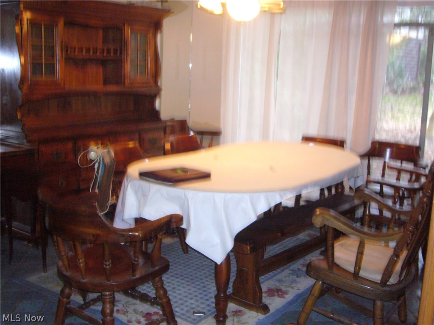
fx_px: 527
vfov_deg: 34.3
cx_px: 217
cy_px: 162
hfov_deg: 44.8
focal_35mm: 42
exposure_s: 1/8
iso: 200
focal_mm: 6.9
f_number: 3.3
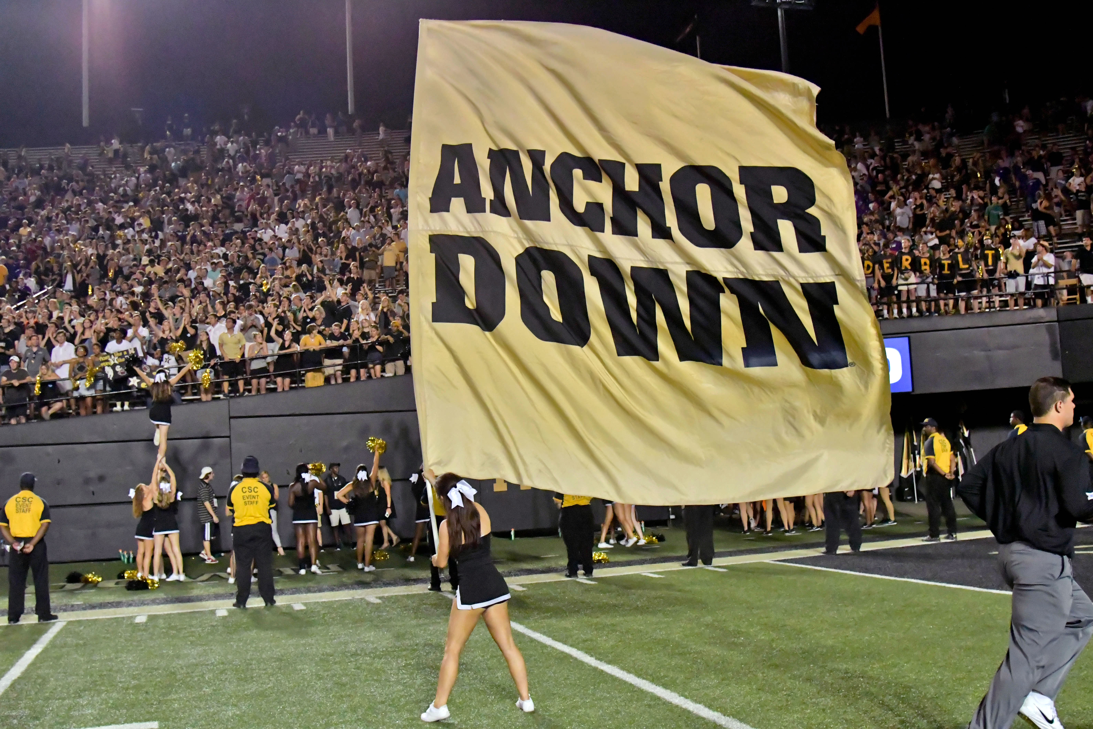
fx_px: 1093
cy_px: 364
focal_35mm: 36
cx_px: 546
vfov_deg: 36.9
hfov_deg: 53.1
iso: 6400
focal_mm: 24
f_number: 4
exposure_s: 1/5000
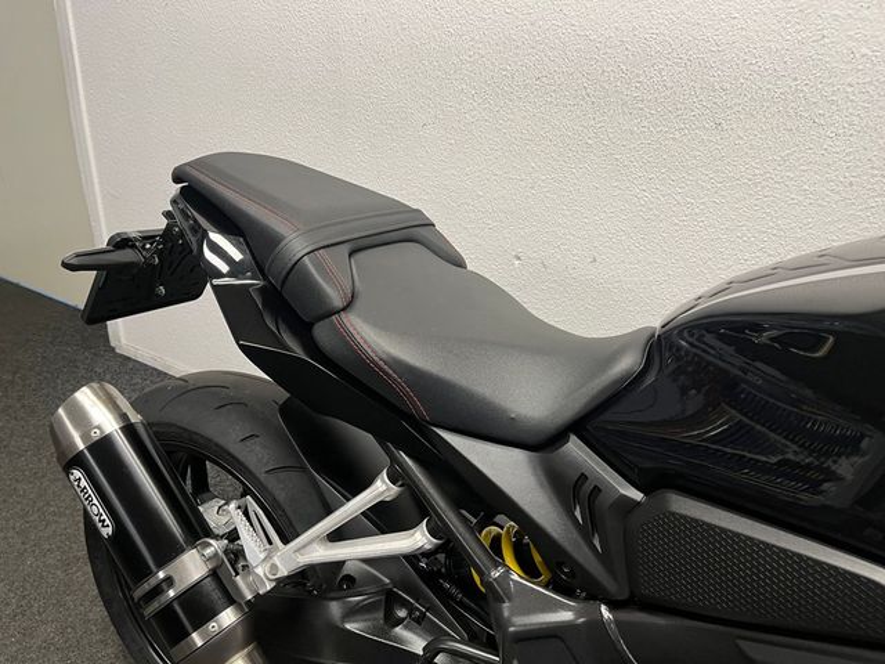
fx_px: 665
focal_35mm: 26
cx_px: 442
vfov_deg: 53.1
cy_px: 332
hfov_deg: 67.3
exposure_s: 1/50
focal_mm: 5.1
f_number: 1.6
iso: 100
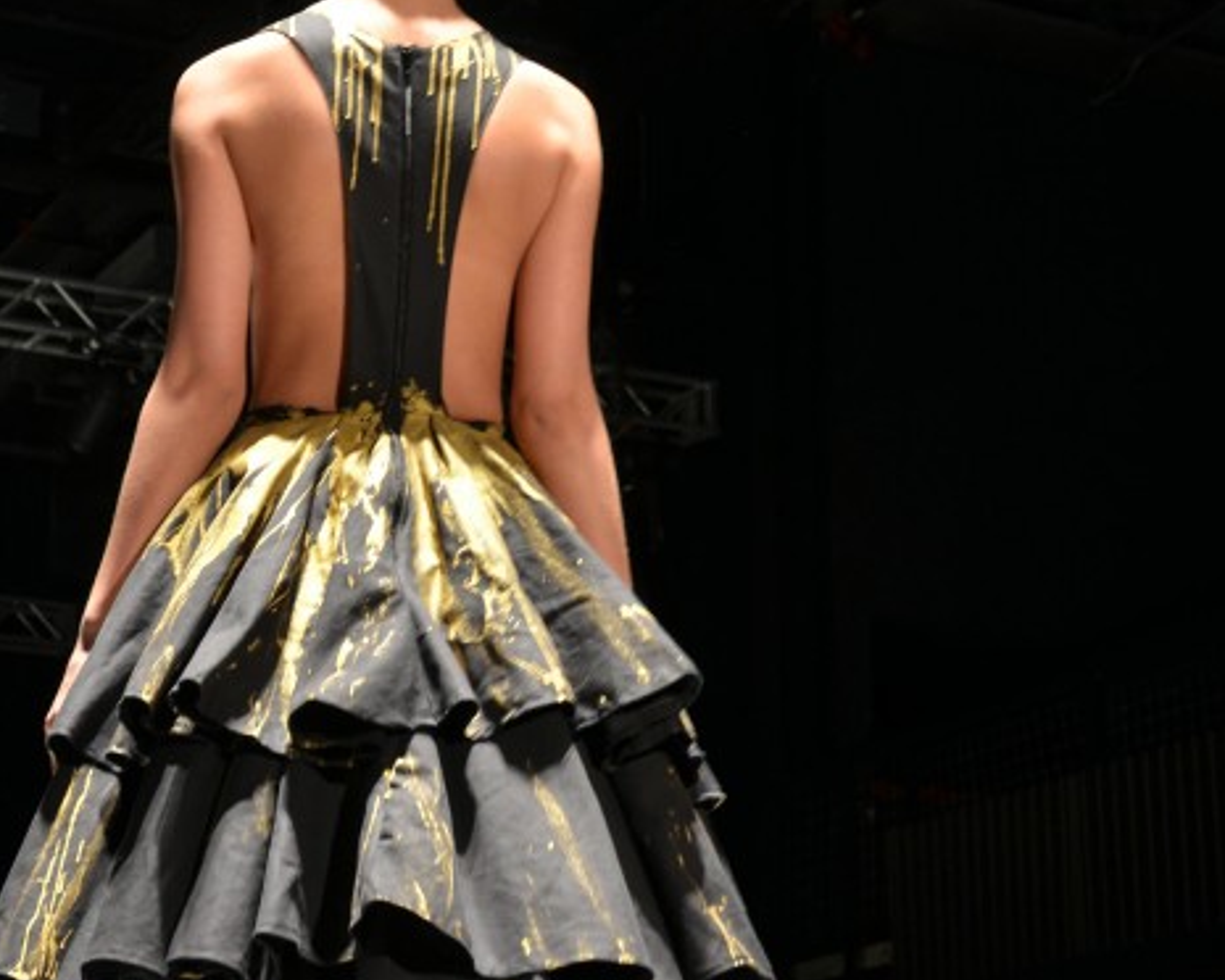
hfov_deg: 19.3
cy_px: 811
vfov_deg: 15.4
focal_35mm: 99
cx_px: 377
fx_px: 3589
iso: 400
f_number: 4.2
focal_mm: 32
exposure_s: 1/60
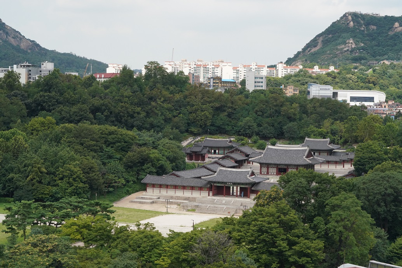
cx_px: 201
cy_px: 134
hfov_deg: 26.0
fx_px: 871
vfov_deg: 17.5
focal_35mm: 78
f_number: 10
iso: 2500
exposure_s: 1/2000
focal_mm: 78
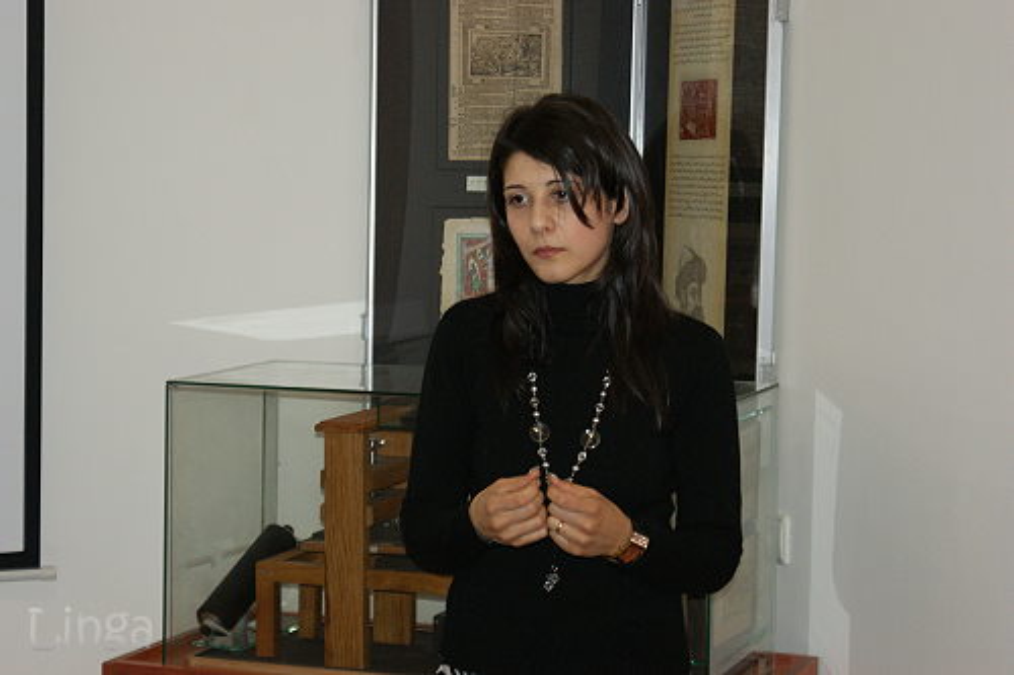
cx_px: 507
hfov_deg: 22.6
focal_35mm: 90
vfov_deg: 15.2
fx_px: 2534
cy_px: 338
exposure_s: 1/100
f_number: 5.6
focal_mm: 60
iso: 400
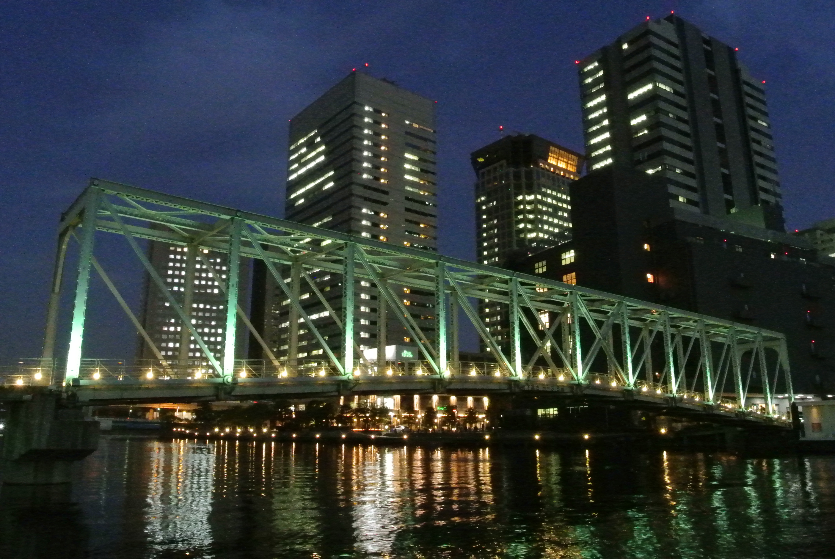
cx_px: 418
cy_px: 280
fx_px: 627
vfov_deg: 48.0
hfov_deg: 67.3
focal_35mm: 27
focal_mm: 10
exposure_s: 1/5
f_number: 11
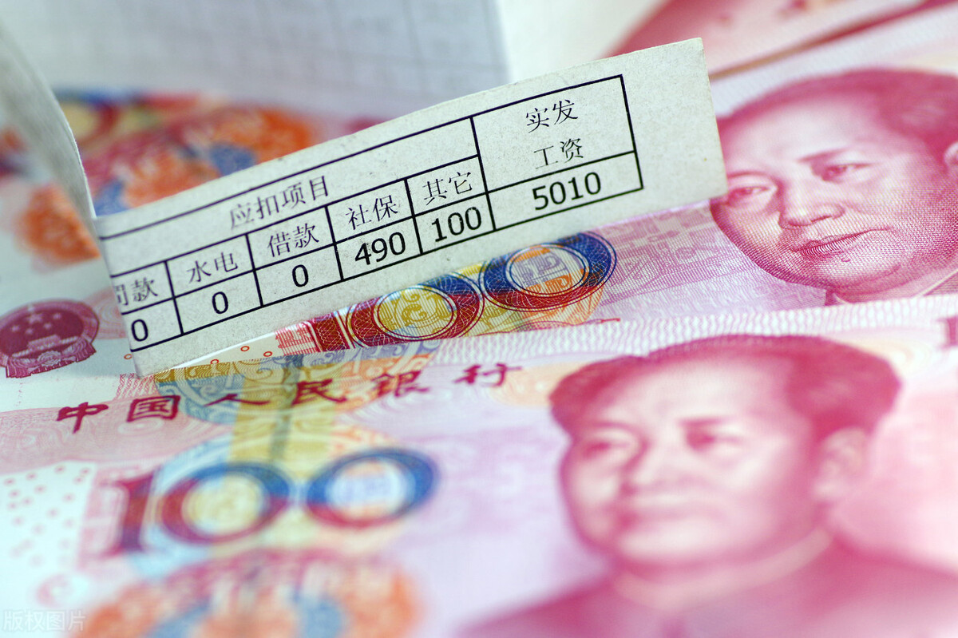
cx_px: 479
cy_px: 319
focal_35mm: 150
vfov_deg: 9.1
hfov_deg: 13.7
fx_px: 3990
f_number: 3.5
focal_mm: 100
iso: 400
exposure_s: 1/250
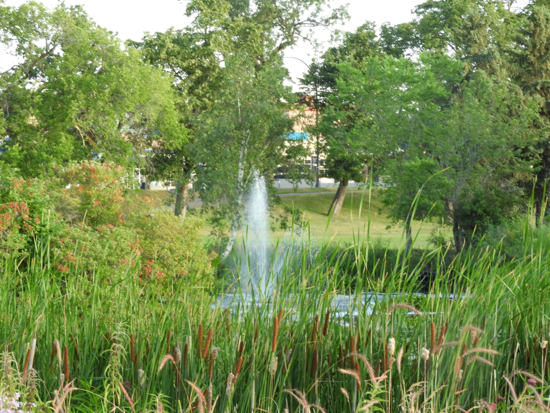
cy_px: 206
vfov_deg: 11.9
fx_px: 1986
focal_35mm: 125
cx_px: 275
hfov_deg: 15.8
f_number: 5
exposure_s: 1/60
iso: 140
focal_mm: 22.4
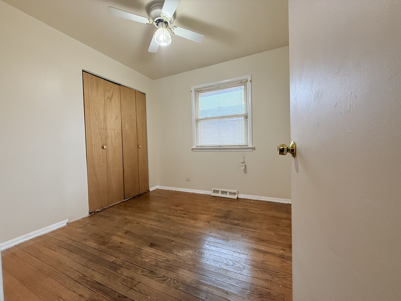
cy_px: 150
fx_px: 162
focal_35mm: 14
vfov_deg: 85.7
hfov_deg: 102.1
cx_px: 200
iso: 400
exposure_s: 1/120
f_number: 2.2
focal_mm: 2.22
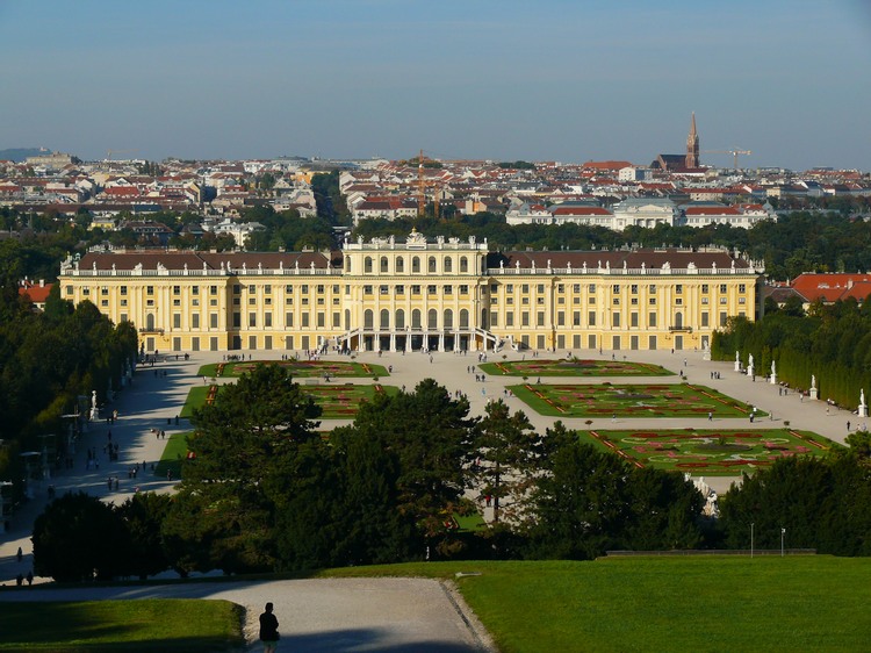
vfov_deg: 15.6
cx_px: 436
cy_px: 326
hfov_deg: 20.7
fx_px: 2390
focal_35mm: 95
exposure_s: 1/250
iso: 100
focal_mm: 20.1
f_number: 5.6
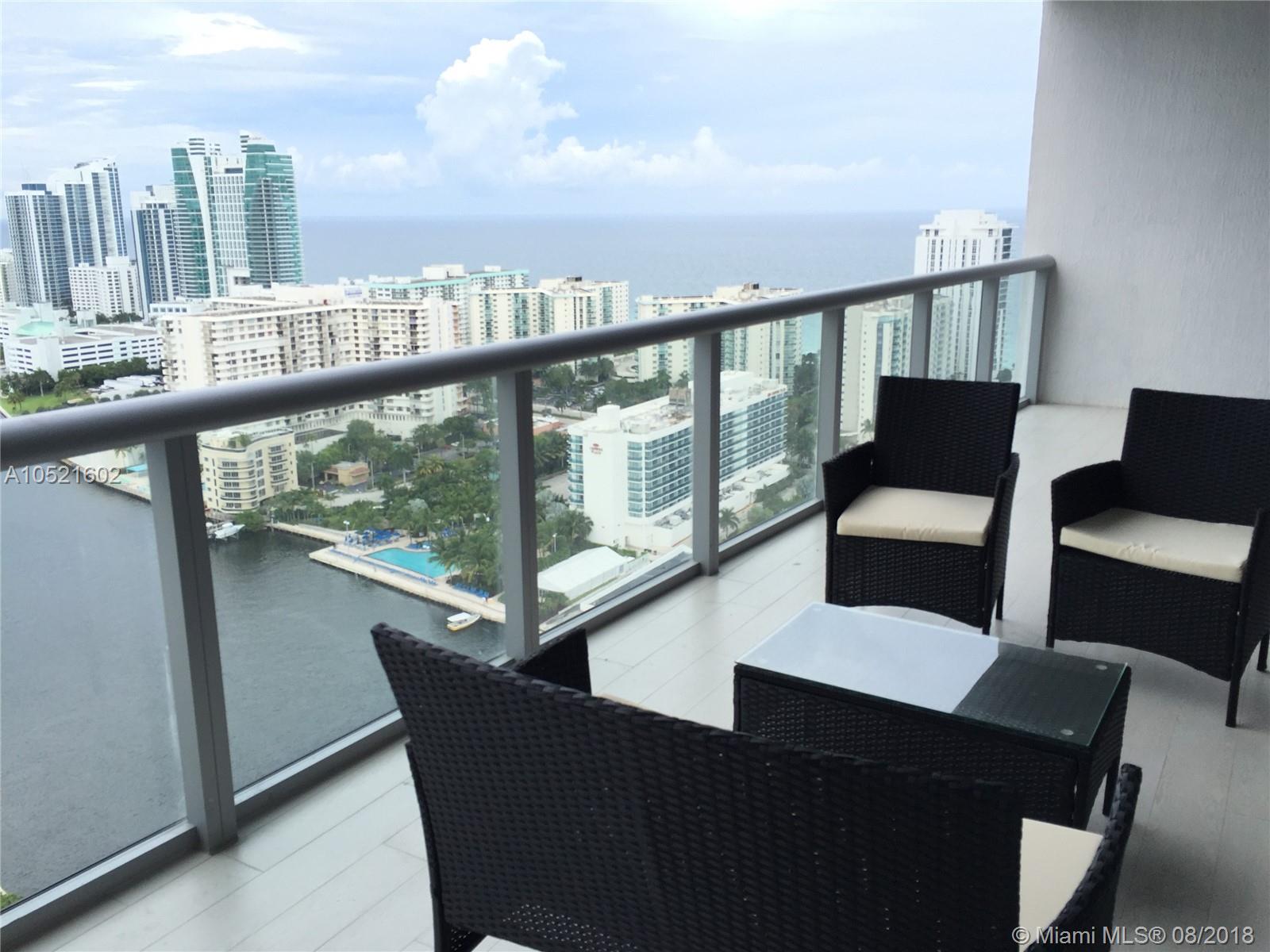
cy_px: 476
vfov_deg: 48.2
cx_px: 635
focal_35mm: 29
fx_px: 1064
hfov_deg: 61.7
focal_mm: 4.15
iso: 32
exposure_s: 1/465
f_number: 2.2
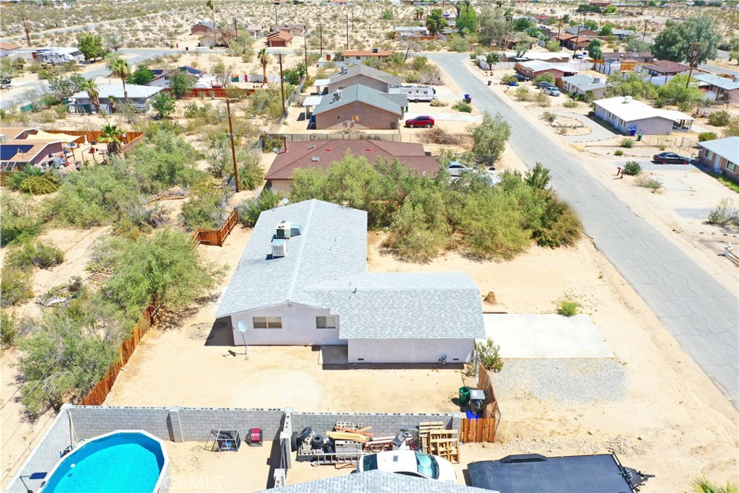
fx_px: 575
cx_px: 370
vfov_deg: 46.4
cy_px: 246
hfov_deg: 65.5
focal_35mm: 28
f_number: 5.6
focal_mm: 10.26
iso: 100
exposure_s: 1/320
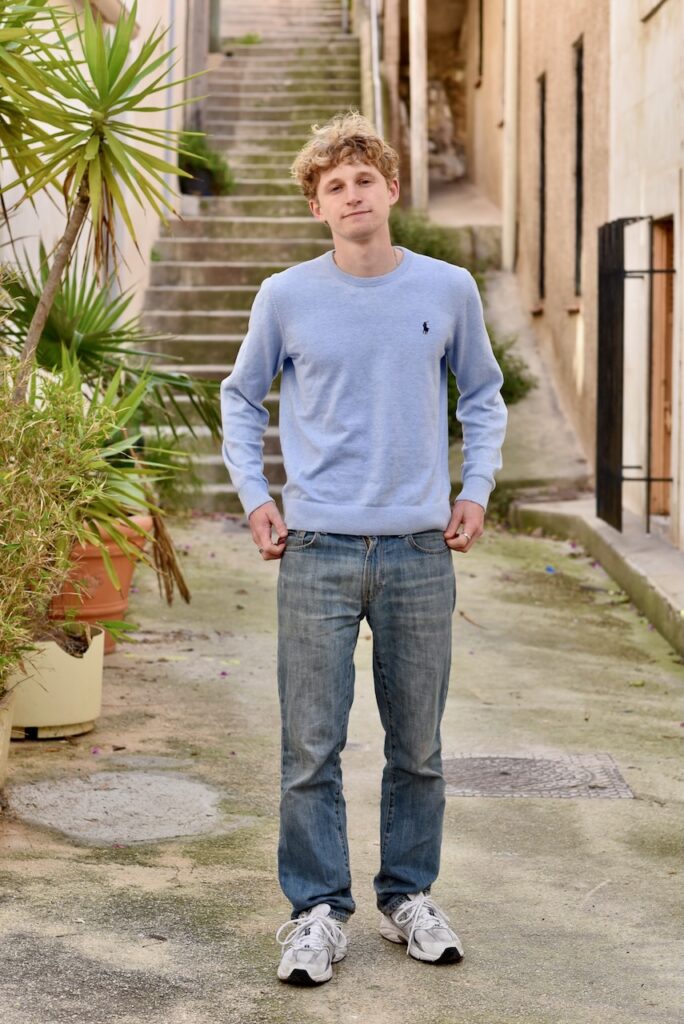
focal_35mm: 85
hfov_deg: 16.1
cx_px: 342
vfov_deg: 23.9
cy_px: 512
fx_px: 2419
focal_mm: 85
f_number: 5.6
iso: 400
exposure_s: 1/400
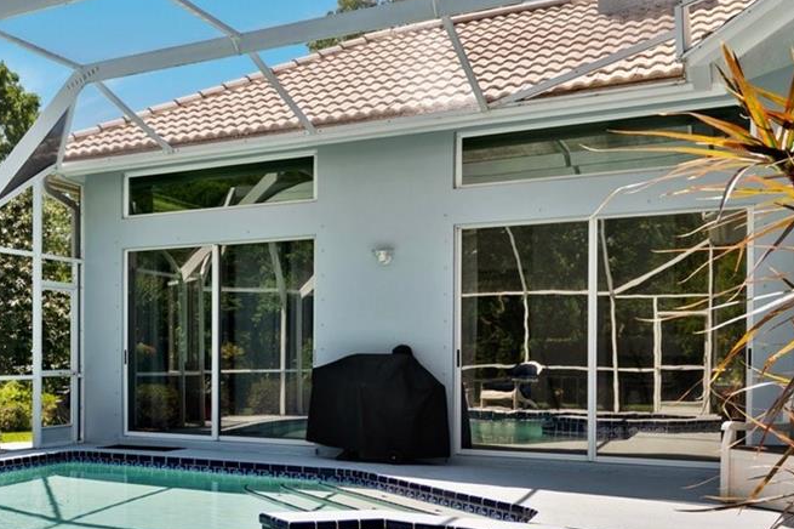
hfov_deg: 38.1
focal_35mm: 44
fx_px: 970
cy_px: 355
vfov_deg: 30.2
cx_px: -51
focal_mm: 18
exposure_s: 1/80
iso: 100
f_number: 8
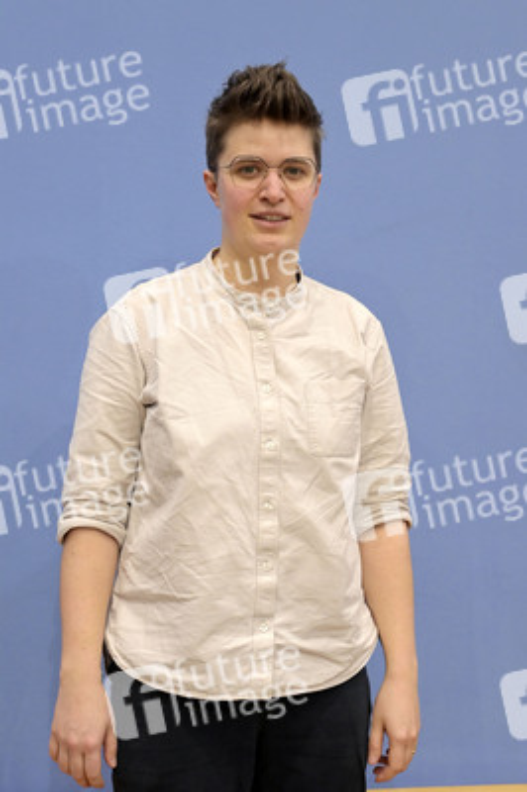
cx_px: 264
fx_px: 1364
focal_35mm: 62
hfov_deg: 21.9
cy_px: 396
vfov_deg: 32.4
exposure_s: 1/400
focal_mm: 62
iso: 5000
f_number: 5.6
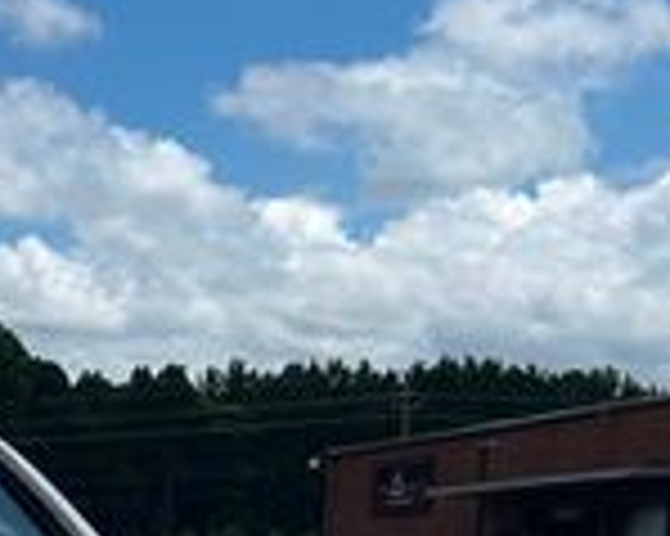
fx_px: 2160
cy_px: 905
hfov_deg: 15.0
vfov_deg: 13.0
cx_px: -594
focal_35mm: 109
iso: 50
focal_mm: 5.7
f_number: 1.5
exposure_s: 1/9434
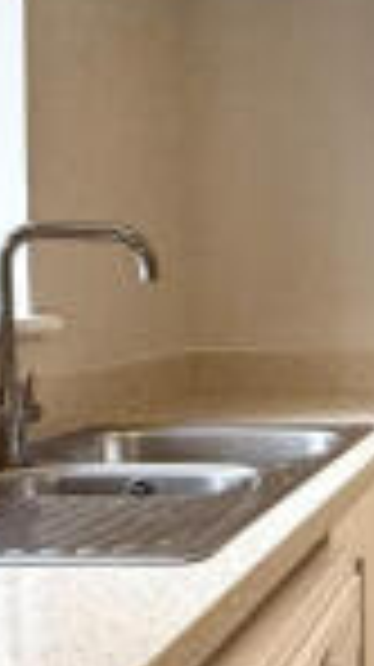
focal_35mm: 60
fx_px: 1060
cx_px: 597
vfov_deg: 34.9
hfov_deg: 17.5
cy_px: 340
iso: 160
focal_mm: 2.22
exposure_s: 1/50
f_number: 2.2
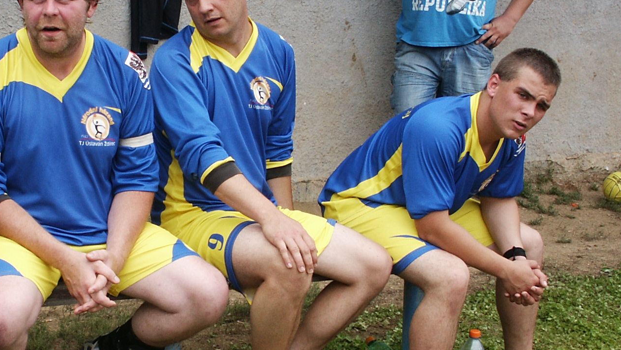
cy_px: 184
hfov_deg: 28.2
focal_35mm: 74
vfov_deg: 16.3
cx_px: 158
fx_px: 1219
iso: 64
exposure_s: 1/90
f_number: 6.7
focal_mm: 7.92
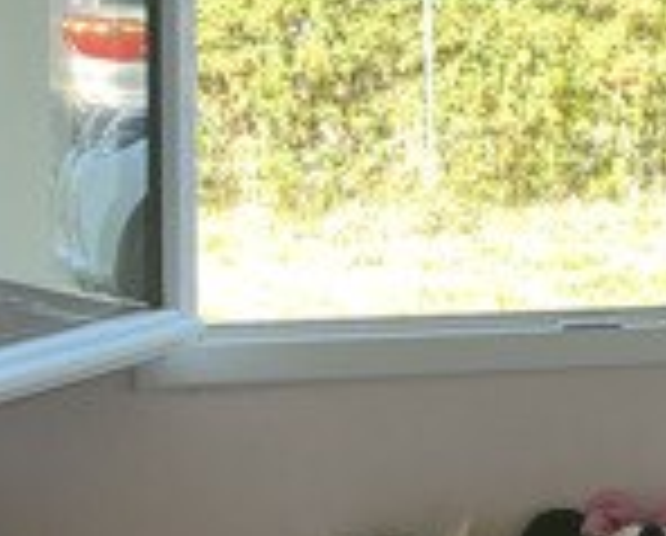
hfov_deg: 12.5
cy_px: 144
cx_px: 1287
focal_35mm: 137
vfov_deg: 11.3
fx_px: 2706
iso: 50
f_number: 1.6
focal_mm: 5.1
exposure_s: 1/122
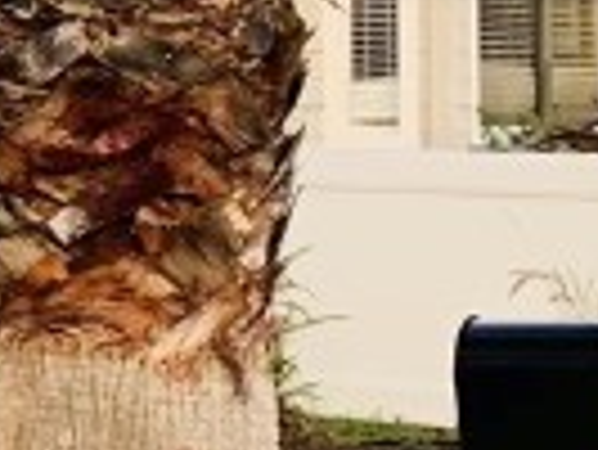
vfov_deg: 7.4
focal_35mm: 200
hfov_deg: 7.8
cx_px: -1506
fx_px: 3458
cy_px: -45
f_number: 1.8
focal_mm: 4.25
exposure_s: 1/203
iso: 25
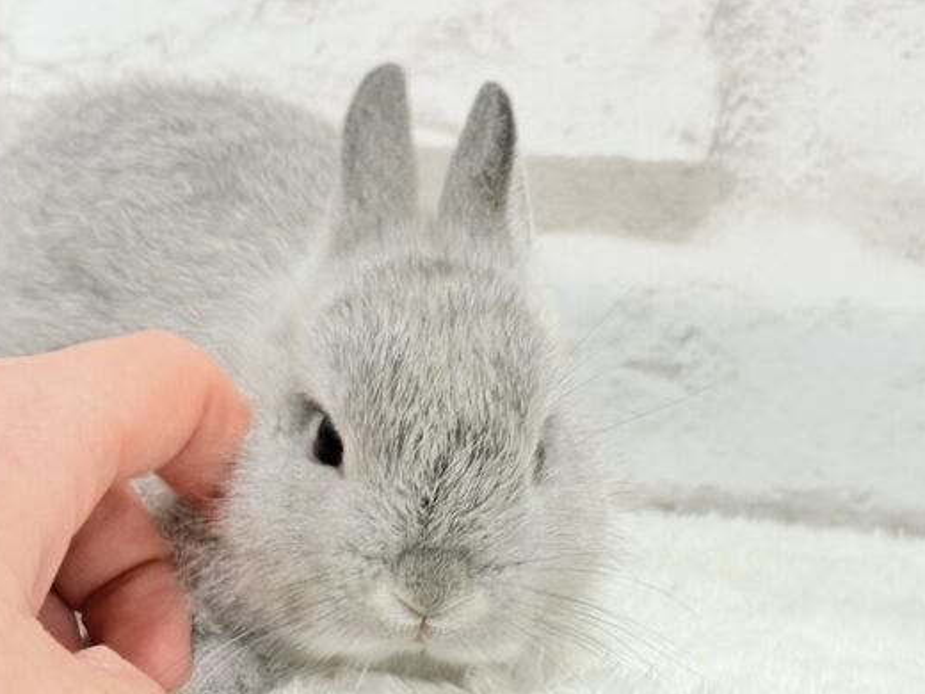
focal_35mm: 64
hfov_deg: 30.2
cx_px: 518
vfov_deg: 22.9
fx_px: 1710
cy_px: 395
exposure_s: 1/50
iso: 50
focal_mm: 5.96
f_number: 1.6
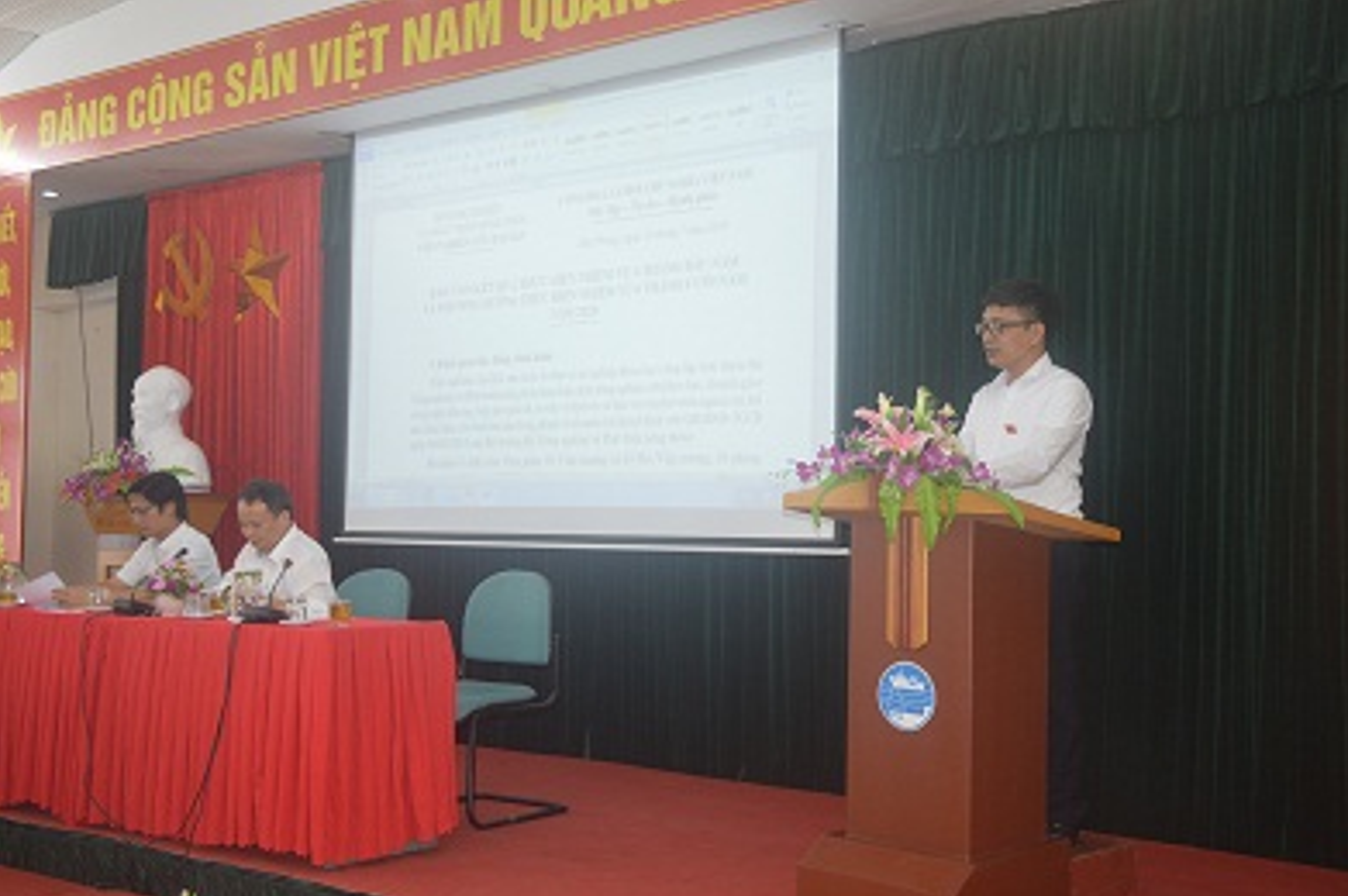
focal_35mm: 46
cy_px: 453
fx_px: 1721
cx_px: 686
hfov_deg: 42.8
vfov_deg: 29.2
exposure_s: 1/60
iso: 720
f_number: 4.2
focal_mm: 30
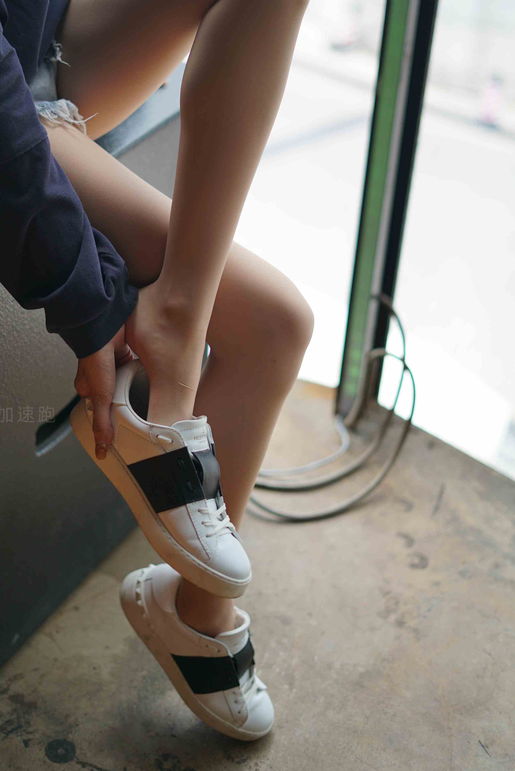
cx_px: 198
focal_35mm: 62
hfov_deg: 21.9
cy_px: 294
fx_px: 1328
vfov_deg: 32.2
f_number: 1.8
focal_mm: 50
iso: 160
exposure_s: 1/320
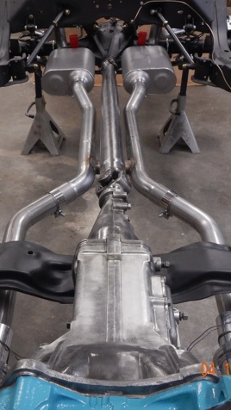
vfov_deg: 49.4
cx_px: 95
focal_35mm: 41
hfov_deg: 29.0
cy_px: 206
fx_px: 446
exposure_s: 1/30
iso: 360
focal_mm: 5
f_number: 3.9
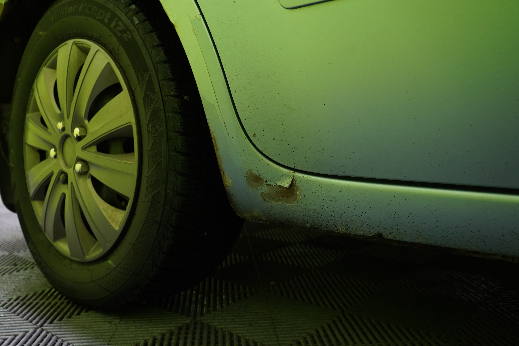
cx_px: 260
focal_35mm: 32
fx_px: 461
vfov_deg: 41.1
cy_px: 173
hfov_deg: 58.7
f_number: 5.6
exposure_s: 1/25
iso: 1000
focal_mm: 32
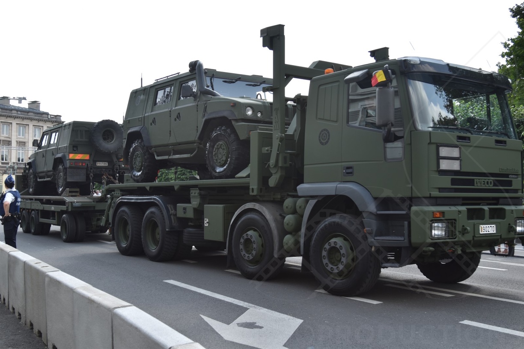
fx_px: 611
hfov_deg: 46.4
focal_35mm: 42
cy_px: 174
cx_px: 262
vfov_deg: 31.9
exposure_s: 1/200
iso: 100
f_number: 7.1
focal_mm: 28
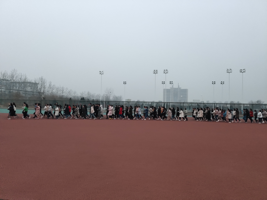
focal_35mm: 30
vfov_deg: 46.8
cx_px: 134
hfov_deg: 60.0
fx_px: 231
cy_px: 100
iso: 636
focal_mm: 4.35
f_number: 1.8
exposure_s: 1/33
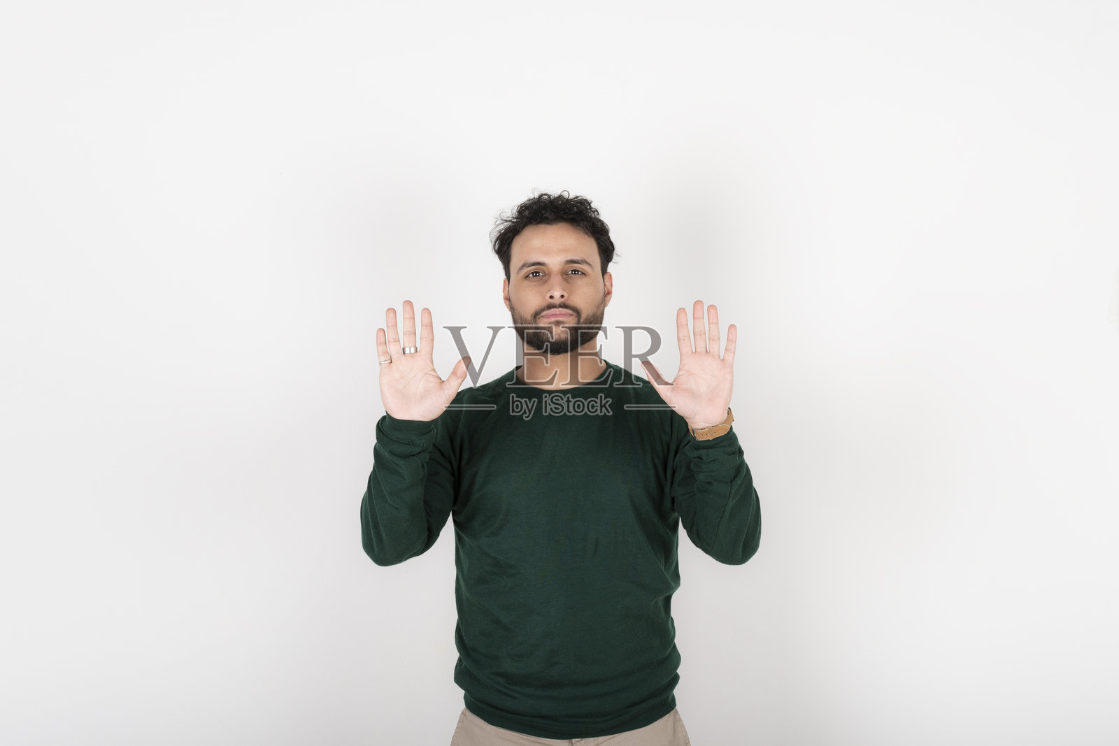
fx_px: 1632
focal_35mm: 52
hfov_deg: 37.8
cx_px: 560
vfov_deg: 25.8
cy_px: 373
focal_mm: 35
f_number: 8
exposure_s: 1/250
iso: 100
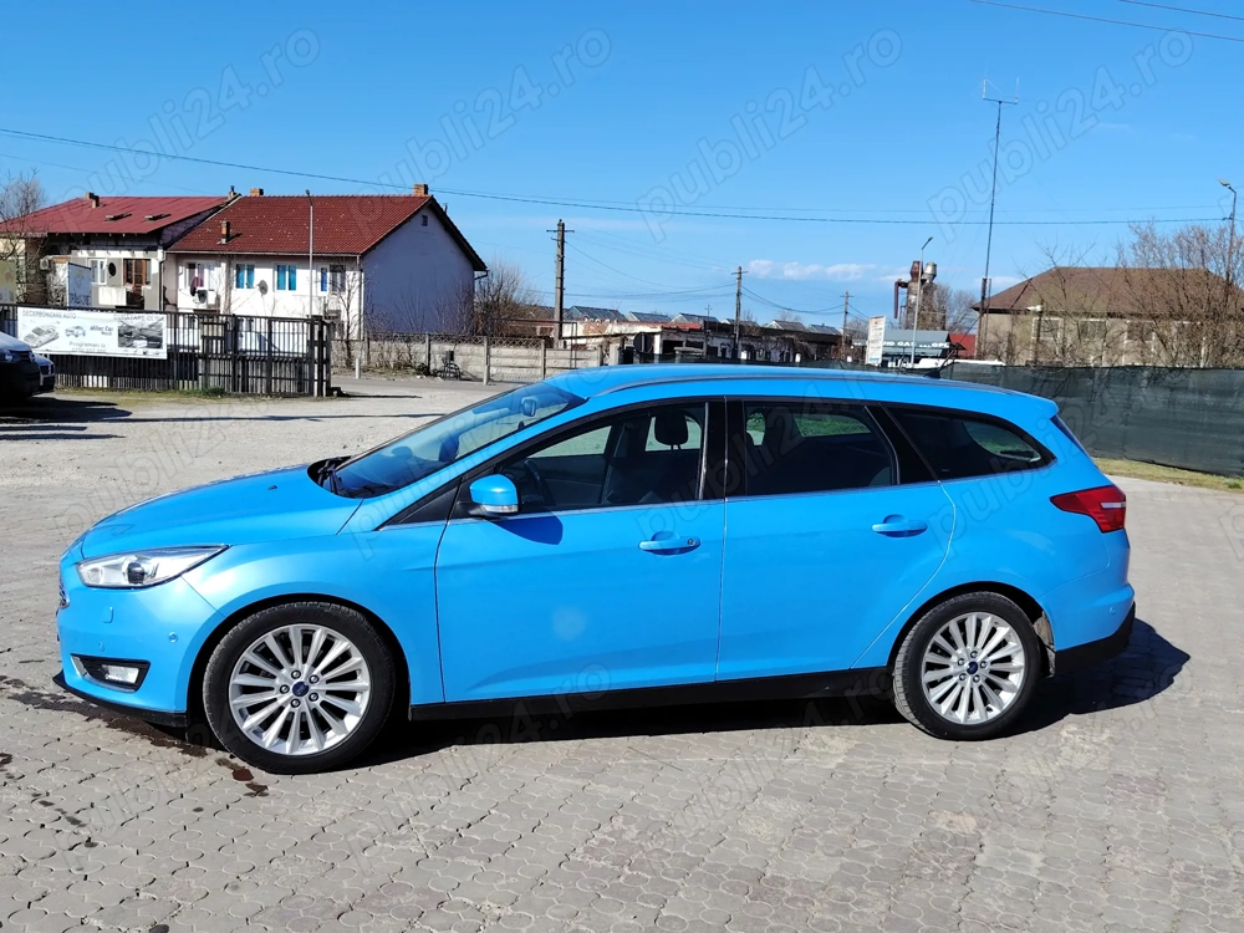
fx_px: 1186
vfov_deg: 42.9
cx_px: 622
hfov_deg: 55.4
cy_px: 466
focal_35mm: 33
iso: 100
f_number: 1.75
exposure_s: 1/847
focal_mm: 5.25
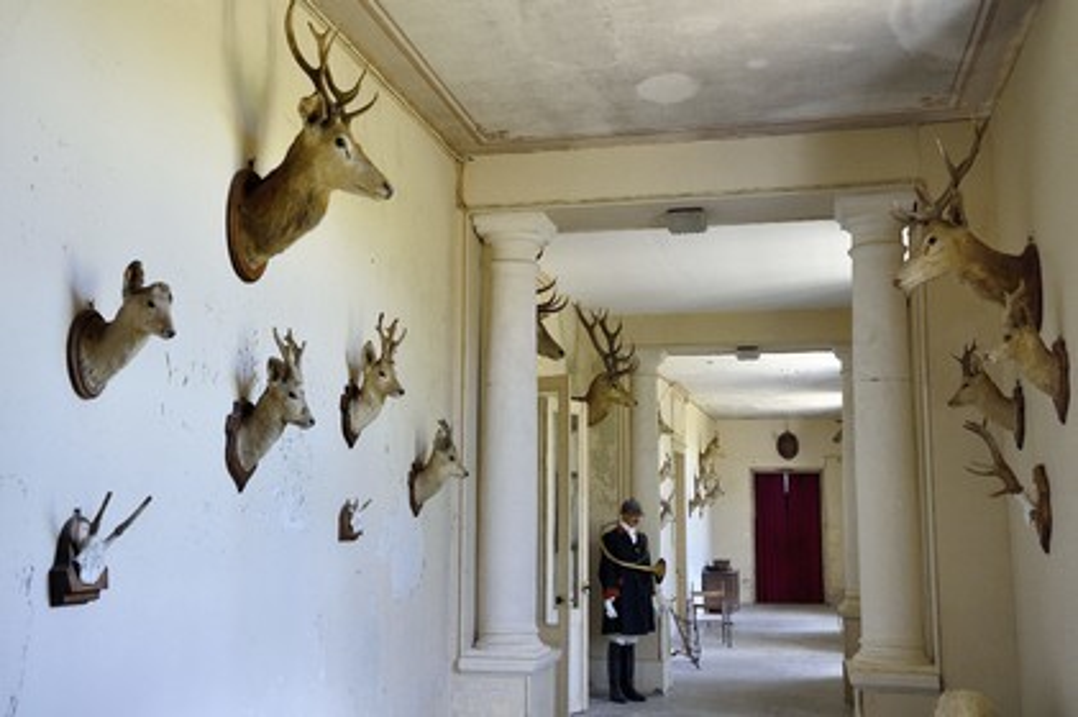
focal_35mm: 42
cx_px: 539
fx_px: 1257
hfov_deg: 46.4
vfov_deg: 31.8
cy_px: 358
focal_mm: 42
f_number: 11
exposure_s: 1/80
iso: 1600
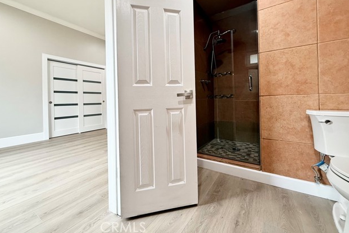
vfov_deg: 76.9
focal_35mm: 15
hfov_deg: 100.4
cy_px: 100
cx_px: 176
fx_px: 145
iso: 200
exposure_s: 1/120
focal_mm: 2.22
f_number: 2.2
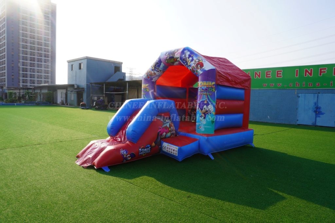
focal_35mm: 24
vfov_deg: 53.1
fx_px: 223
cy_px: 112
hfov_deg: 73.7
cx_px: 168
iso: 100
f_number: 9
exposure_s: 1/125
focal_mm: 16
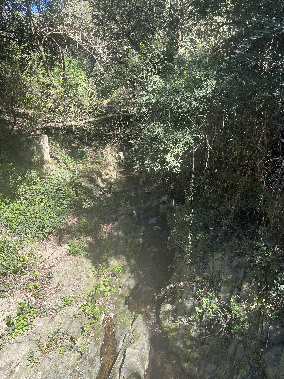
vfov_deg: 65.3
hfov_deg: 51.3
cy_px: 189
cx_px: 146
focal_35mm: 27
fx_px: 295
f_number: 1.6
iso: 50
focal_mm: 5.1
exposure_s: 1/558
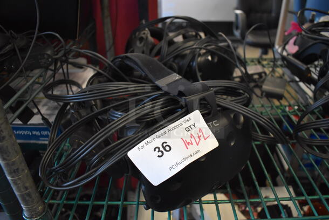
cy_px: 110
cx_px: 164
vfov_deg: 48.0
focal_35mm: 27
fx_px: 247
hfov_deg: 67.3
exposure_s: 1/125
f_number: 3.5
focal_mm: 18
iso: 2200
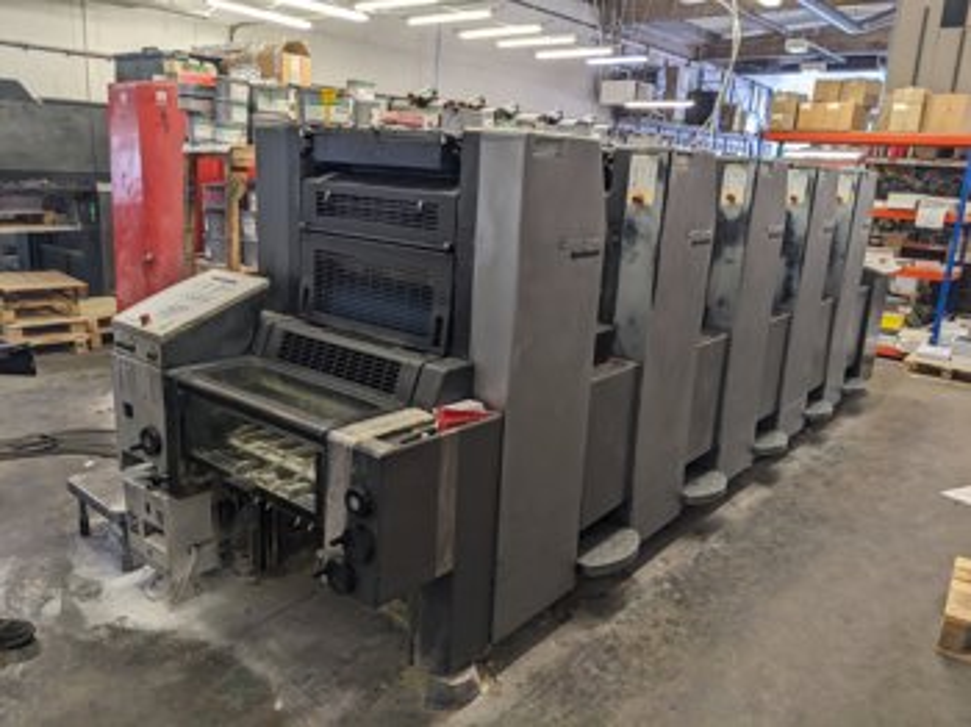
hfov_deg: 65.4
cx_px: 486
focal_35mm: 27
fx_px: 757
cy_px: 364
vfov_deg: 51.3
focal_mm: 4.38
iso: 41
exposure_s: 1/33.3
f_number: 1.73
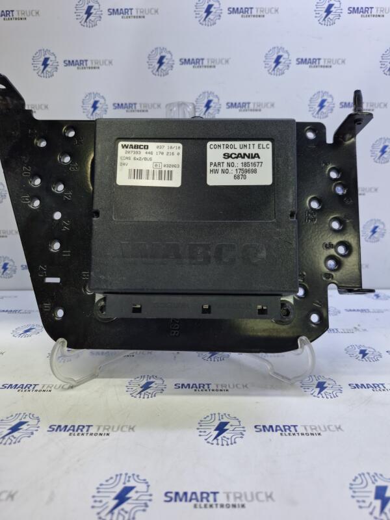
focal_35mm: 23
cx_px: 195
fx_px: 346
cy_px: 260
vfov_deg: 73.9
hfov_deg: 58.9
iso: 64
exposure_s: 1/50
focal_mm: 5.54
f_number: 1.8
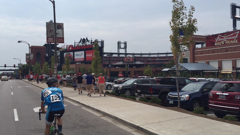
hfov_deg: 61.0
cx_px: 120
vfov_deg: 36.7
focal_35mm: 32
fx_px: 204
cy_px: 71
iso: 32
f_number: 2.2
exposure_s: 1/3597
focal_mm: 4.15
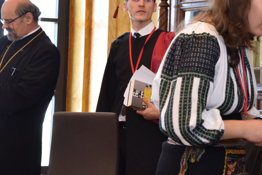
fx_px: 1216
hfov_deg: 12.1
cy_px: 25
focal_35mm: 167
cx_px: 287
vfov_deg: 8.2
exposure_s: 1/60
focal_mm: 48
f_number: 5.6
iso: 1000
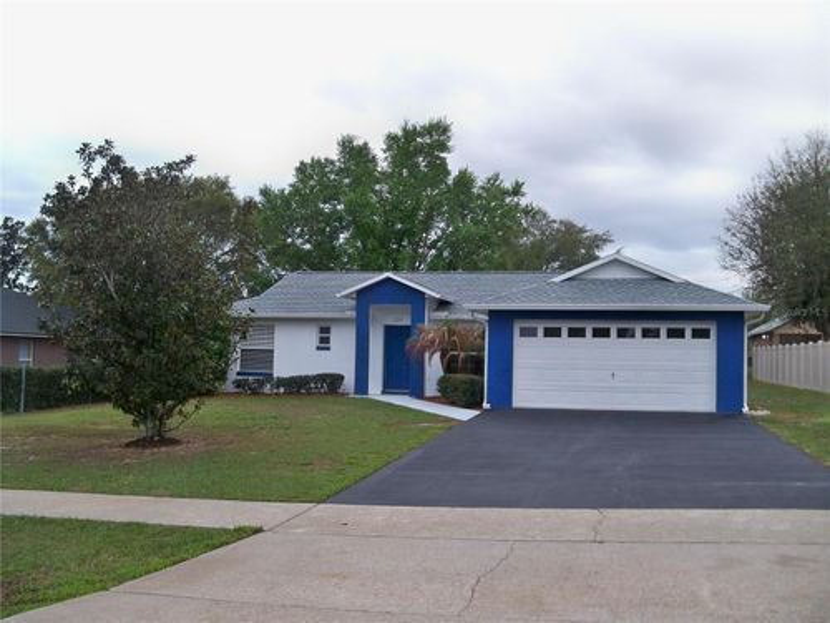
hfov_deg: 52.6
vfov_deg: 40.7
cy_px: 312
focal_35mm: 35
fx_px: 839
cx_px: 415
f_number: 3.5
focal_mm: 6.2
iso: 80
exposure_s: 1/30
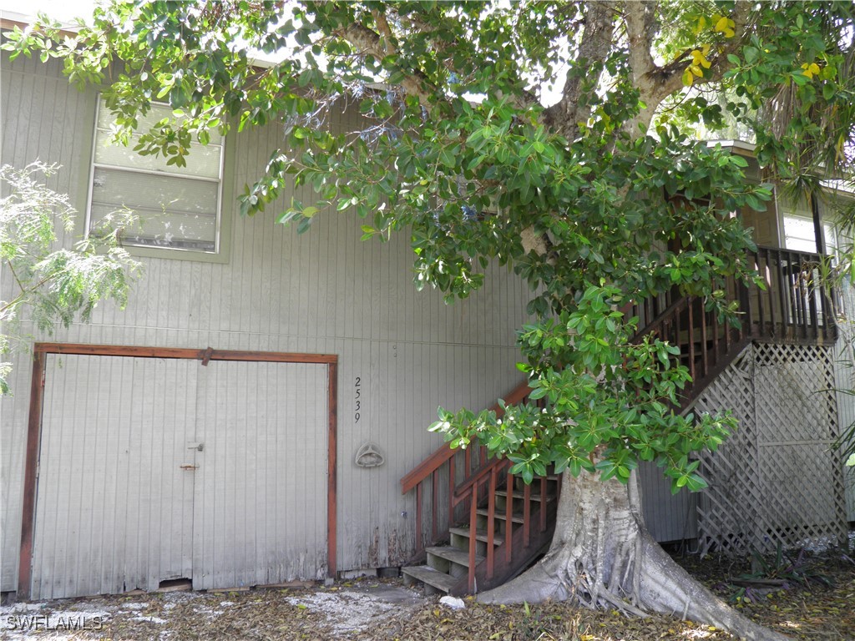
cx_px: 428
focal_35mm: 28
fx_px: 692
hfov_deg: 63.4
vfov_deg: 49.7
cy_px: 320
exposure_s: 1/60
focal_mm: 4.9
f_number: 3.2
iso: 50
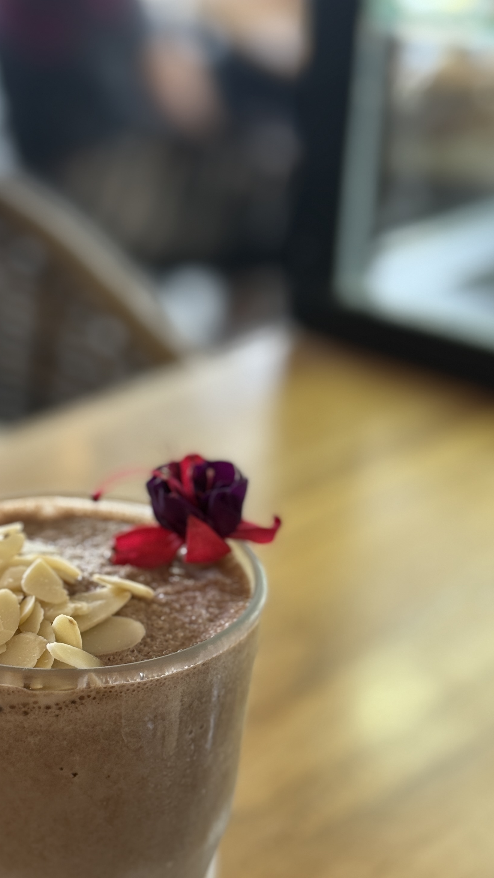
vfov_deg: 29.2
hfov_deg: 16.6
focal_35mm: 72
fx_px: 1677
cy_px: 561
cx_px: 71
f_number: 1.78
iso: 100
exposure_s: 1/61
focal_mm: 6.76
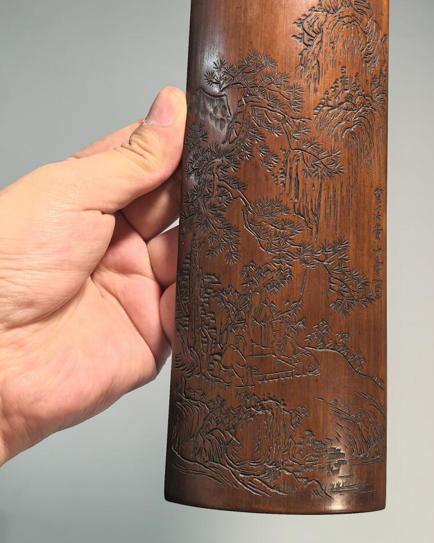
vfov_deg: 36.5
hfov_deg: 29.7
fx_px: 819
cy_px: 216
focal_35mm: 51
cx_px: 239
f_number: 2
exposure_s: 1/100
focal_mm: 6.98
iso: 250
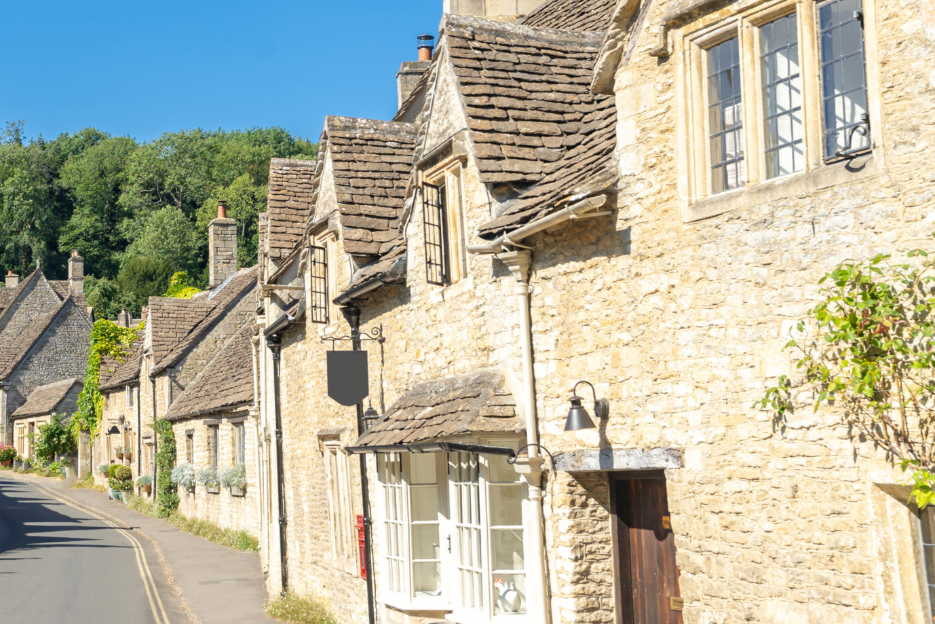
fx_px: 1688
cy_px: 215
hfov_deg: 29.8
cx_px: 117
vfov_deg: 20.9
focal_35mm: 65
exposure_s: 1/250
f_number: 6.3
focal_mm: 35
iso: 100
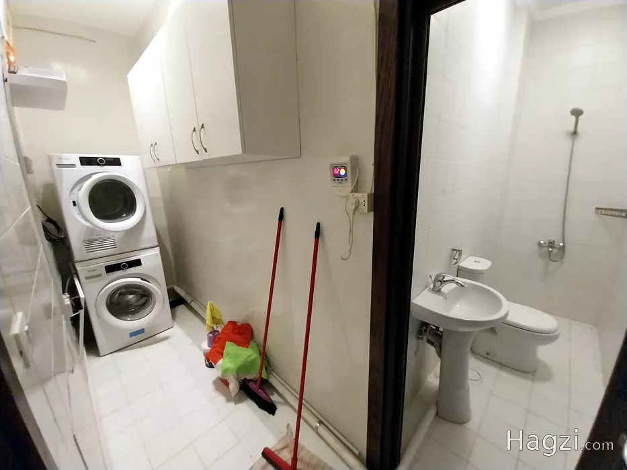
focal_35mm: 13
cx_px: 314
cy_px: 235
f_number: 2.2
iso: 200
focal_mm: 1.3
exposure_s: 1/33
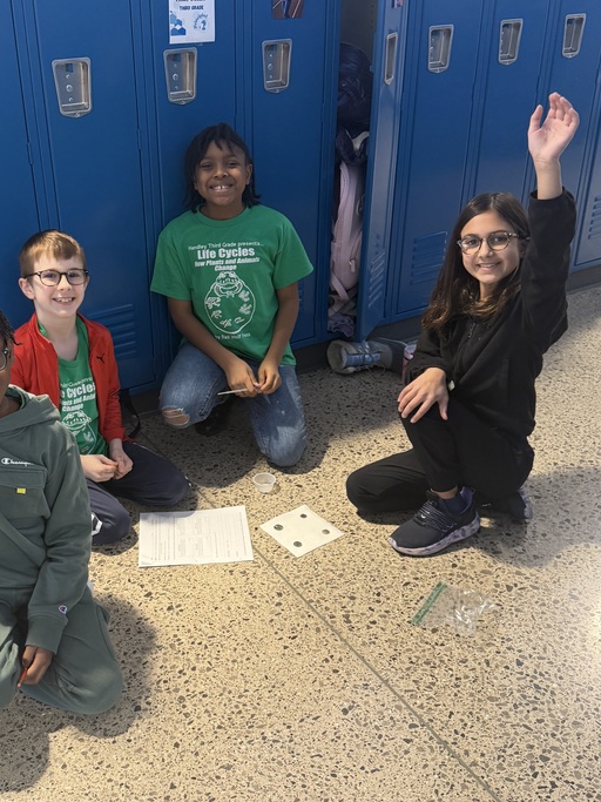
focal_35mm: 36
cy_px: 369
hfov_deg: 39.3
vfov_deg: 51.3
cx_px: 217
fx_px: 834
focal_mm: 6.76
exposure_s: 1/60
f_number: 1.78
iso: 250
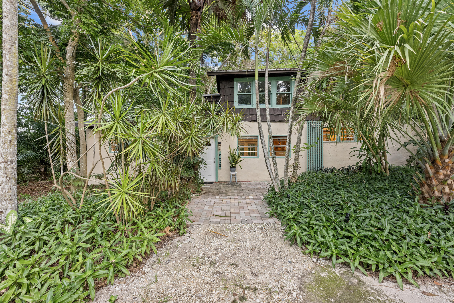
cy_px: 152
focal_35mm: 14
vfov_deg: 81.2
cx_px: 227
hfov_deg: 104.3
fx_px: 177
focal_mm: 14
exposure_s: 1/13
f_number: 8
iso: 1000
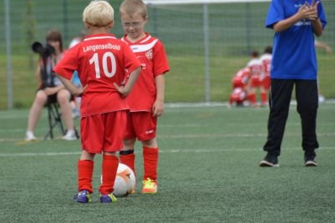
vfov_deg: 3.0
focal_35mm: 452
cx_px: 116
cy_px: 79
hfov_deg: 4.6
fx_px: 4204
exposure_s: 1/1250
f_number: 5.6
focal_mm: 200
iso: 400
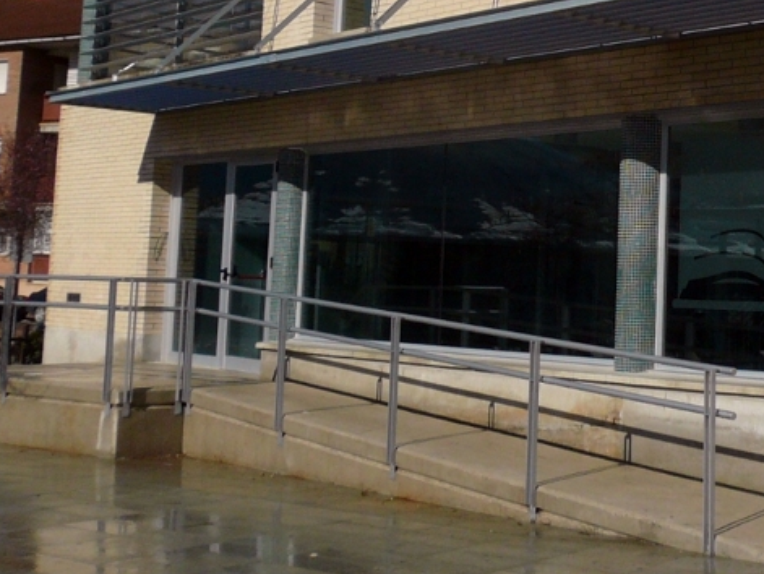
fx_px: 1392
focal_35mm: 63
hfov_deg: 29.3
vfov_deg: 23.0
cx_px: 699
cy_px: 127
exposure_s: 1/800
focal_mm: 4.6
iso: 100
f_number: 8
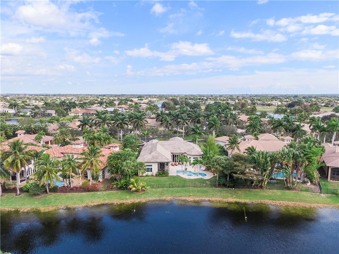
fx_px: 235
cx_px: 170
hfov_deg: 71.6
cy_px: 127
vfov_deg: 56.8
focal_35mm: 24
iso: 100
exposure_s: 1/1000
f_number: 2.8
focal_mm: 4.39
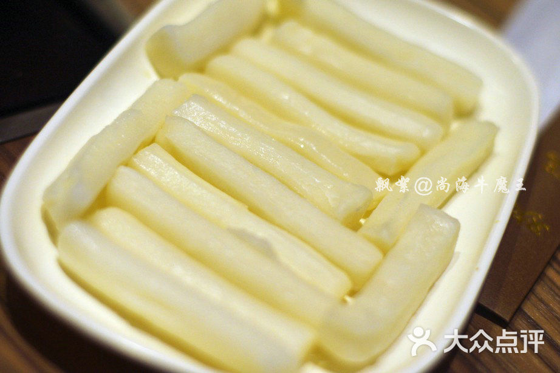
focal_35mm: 75
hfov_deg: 27.0
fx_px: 1166
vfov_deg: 18.2
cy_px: 186
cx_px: 280
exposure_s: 1/640
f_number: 2.5
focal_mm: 50
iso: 400
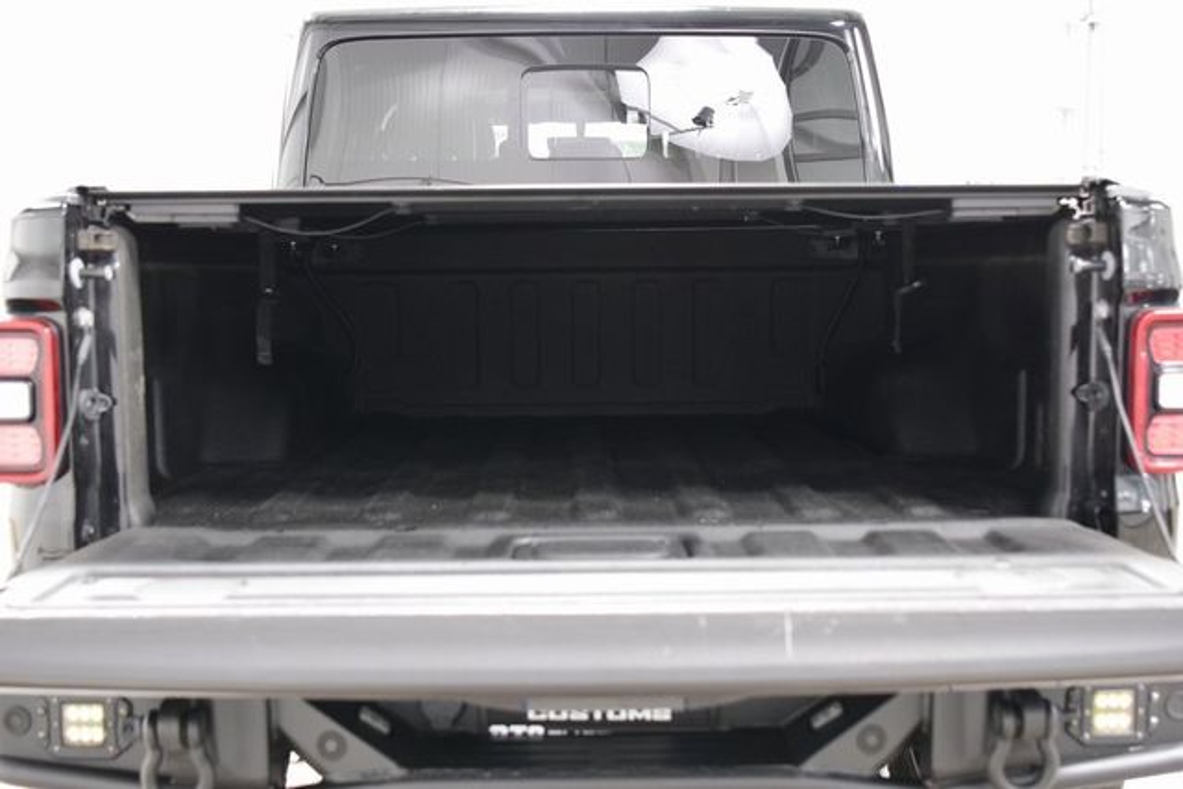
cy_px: 394
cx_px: 592
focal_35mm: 44
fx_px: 1430
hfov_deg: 45.0
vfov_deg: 30.9
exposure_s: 1/15
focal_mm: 29
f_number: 2.8
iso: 1600
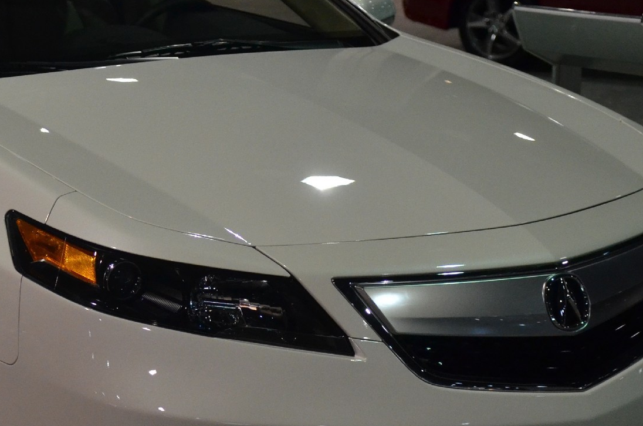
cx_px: 135
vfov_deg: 15.3
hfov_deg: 22.6
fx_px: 1586
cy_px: 188
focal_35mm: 89
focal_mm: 26
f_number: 2.8
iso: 1600
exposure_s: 1/160
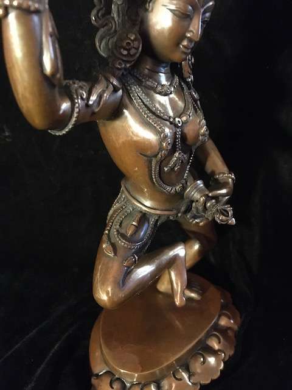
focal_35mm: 29
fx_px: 326
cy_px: 195
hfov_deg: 48.2
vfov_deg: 61.7
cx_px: 146
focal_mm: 4.15
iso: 1000
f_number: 2.2
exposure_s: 1/17
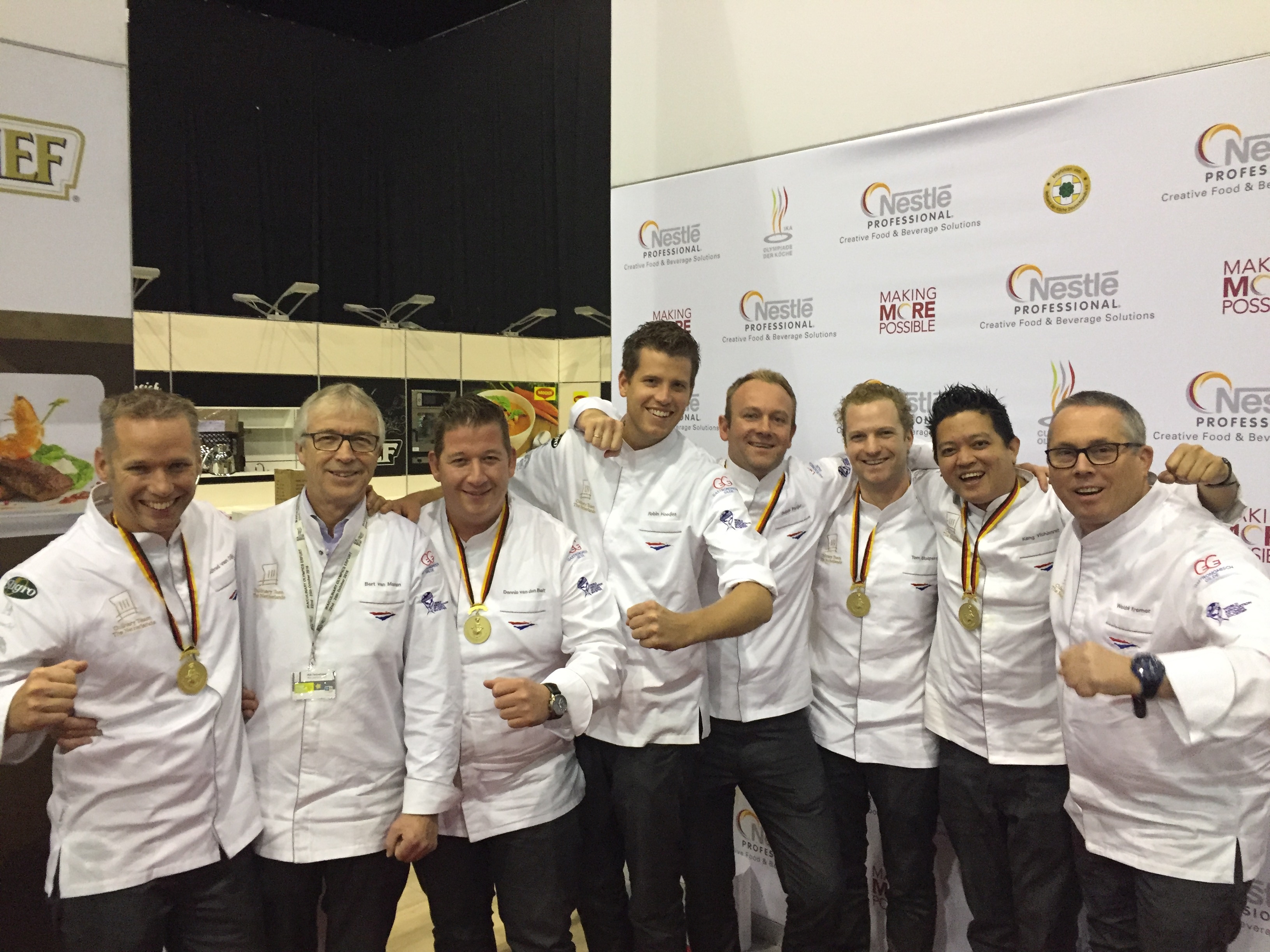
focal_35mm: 29
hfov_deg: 61.7
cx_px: 635
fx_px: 1064
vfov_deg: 48.2
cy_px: 476
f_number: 2.2
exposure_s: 1/17
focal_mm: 4.15
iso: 250
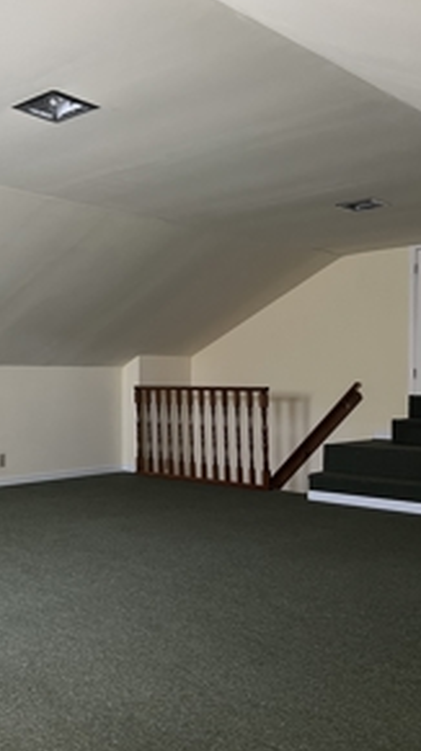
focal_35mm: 39
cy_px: 377
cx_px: 46
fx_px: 776
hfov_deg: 29.2
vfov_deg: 51.7
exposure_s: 1/60
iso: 250
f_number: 1.5
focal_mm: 5.7
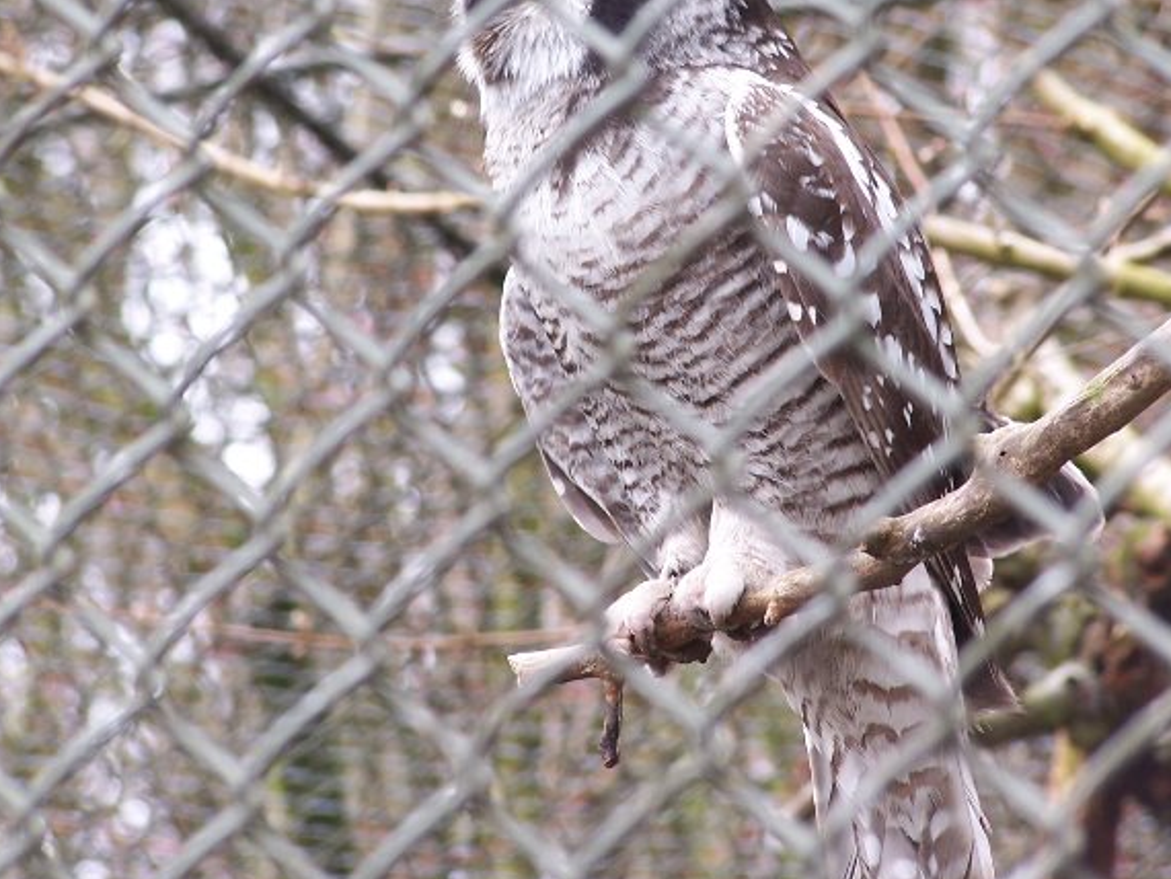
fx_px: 9645
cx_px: 626
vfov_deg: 5.2
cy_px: 319
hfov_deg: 6.9
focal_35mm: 285
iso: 80
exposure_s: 1/100
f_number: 3.2
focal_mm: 34.6
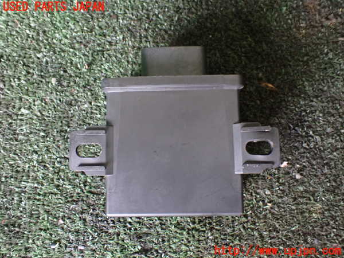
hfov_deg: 60.0
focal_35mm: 30
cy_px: 129
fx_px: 298
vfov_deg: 46.8
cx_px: 172
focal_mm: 5.4
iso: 800
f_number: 2.3
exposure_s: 1/30
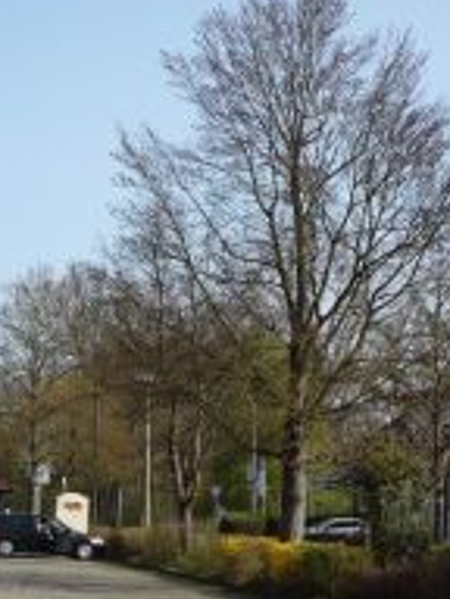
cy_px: 515
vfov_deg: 23.9
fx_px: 1387
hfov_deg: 18.4
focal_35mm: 80
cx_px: 184
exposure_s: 1/400
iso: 100
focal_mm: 5.2
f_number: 4.5
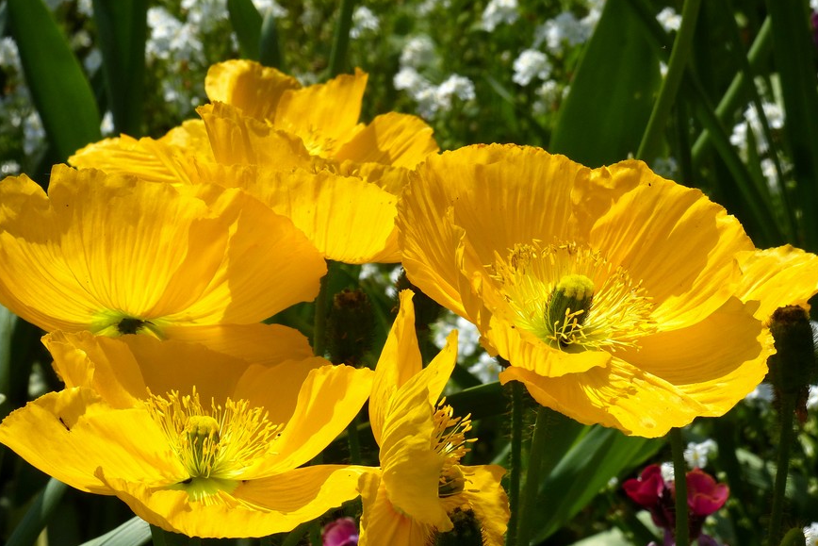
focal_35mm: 200
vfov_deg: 6.9
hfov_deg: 10.3
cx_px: 389
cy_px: 285
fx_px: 4545
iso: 100
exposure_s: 1/1600
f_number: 5
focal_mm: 30.1
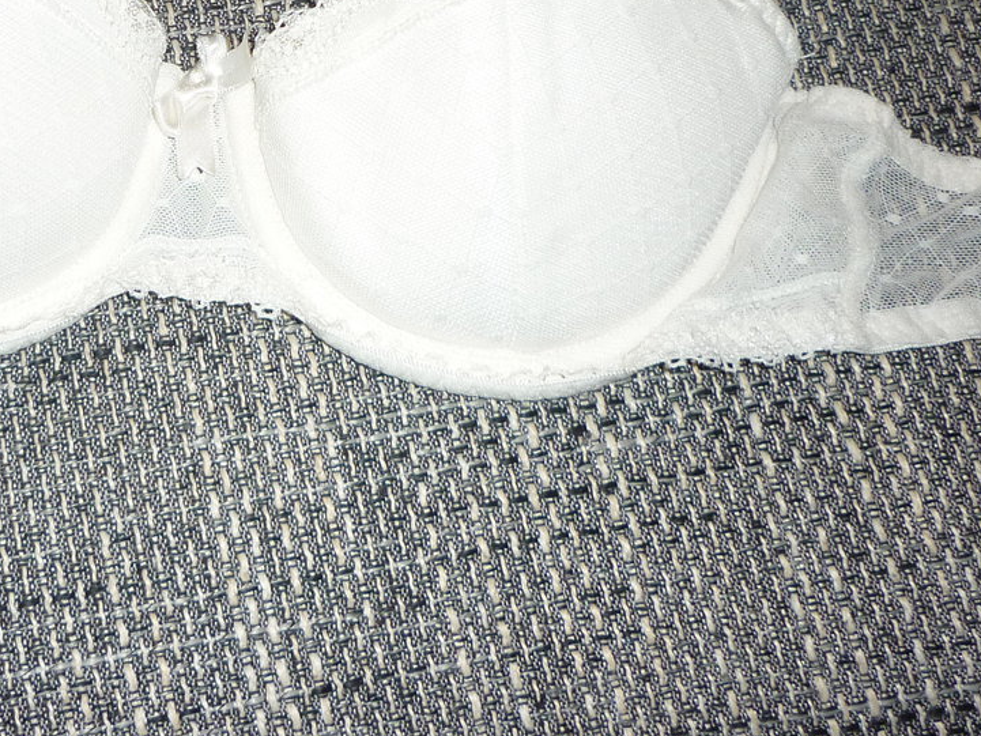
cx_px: 186
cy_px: 118
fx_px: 1729
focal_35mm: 61
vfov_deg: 23.6
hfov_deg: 30.8
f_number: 2.8
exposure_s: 1/30
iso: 100
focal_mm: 5.5
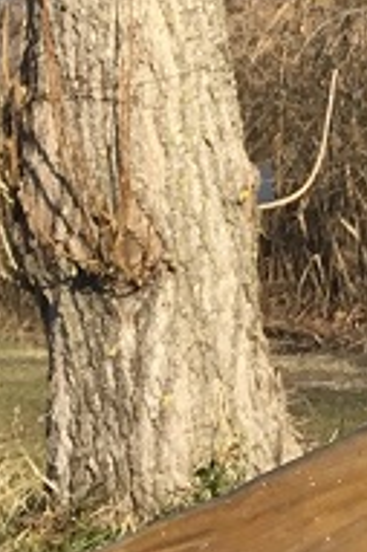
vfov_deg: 13.0
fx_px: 2420
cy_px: 217
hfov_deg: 7.1
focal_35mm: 158
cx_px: 1338
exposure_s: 1/1319
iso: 32
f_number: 2.2
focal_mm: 4.15
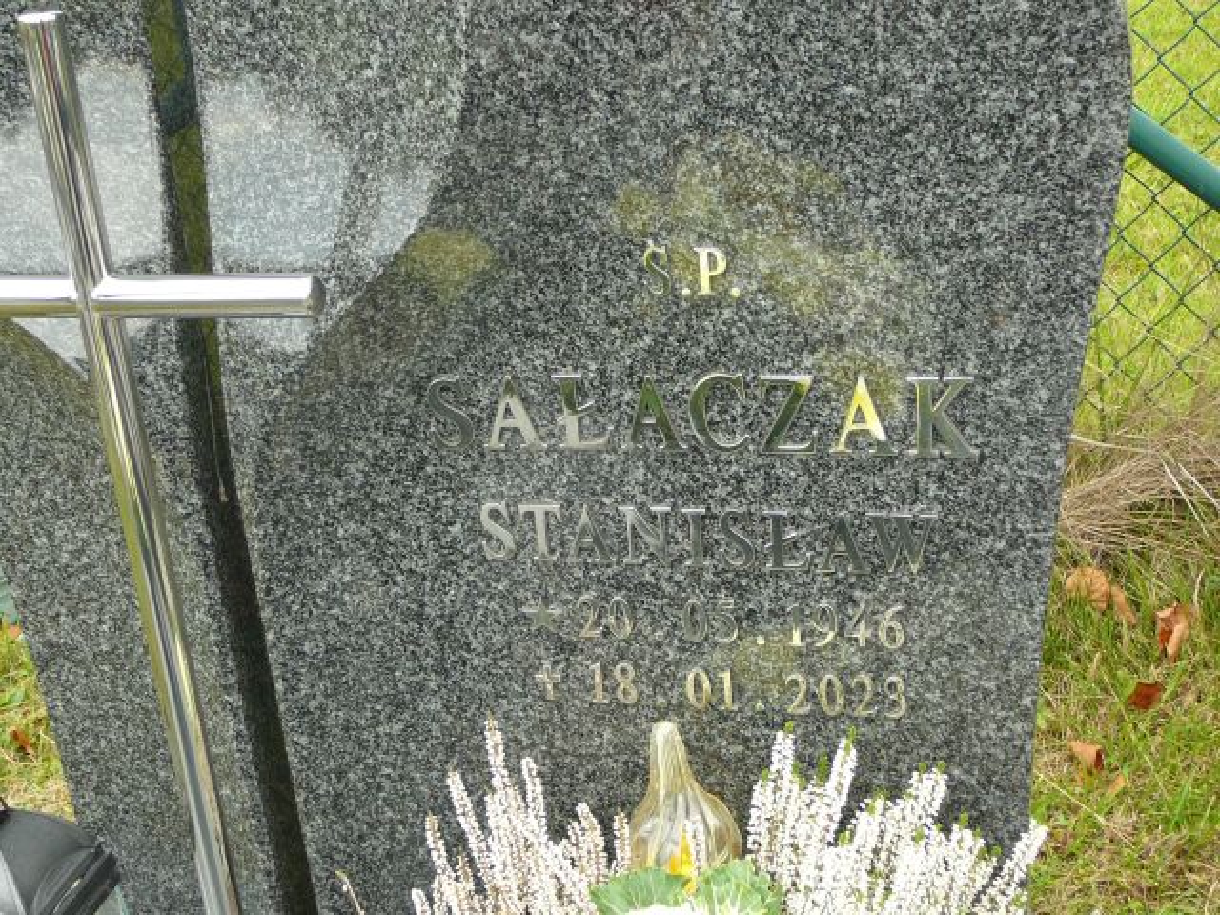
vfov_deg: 29.7
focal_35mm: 49
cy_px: 458
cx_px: 610
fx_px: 1727
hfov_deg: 38.9
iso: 100
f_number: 3.4
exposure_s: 1/50
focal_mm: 7.3
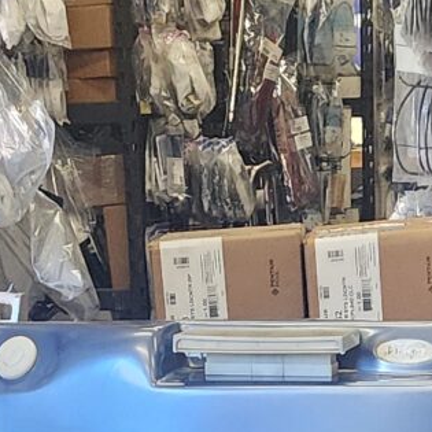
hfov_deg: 10.6
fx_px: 2330
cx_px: 277
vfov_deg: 8.8
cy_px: 1262
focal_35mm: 165
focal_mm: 6.4
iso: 640
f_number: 1.8
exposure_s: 1/120
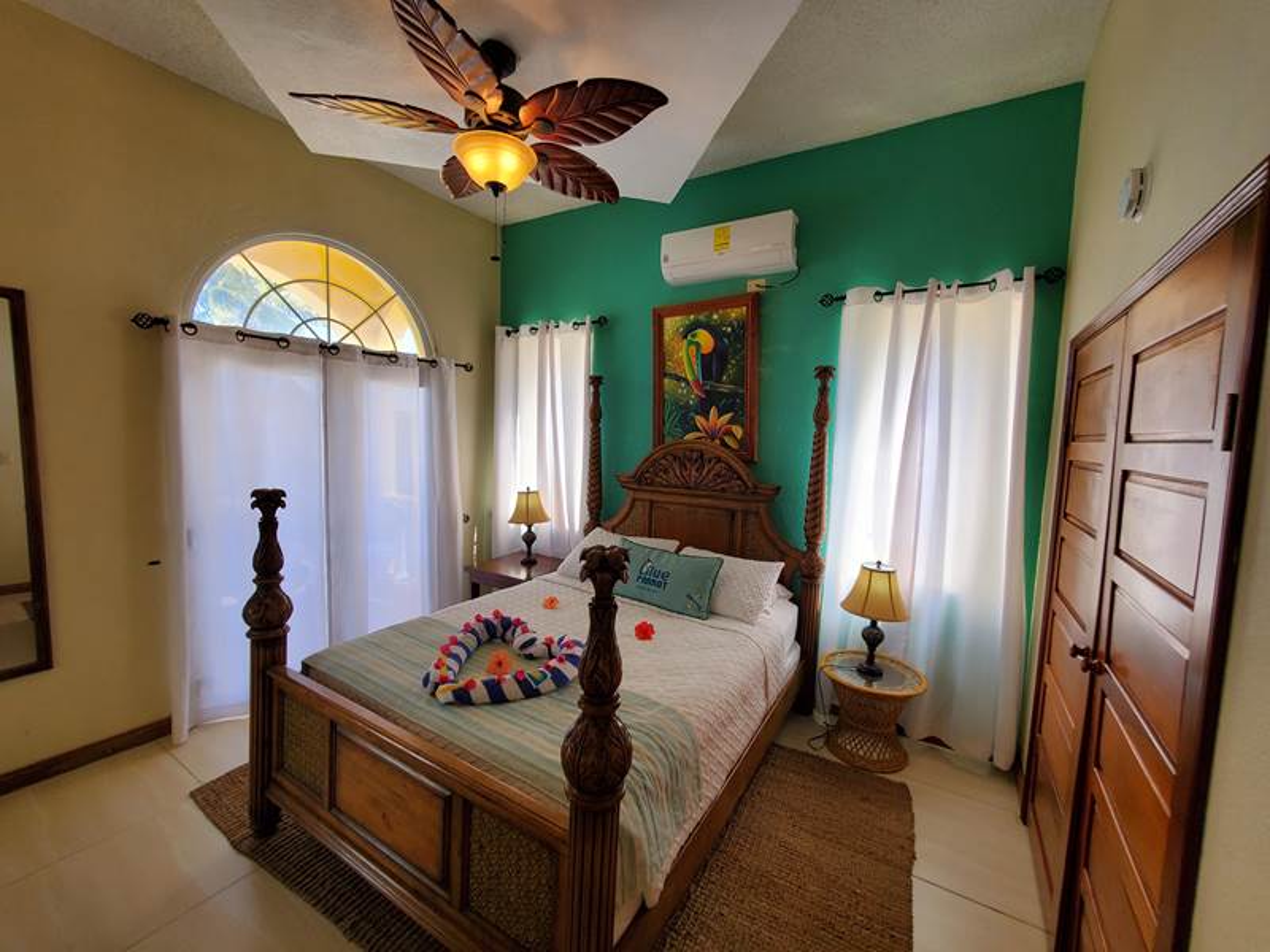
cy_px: 476
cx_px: 635
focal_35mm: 13
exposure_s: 1/59
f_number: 2.2
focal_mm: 1.8
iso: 50
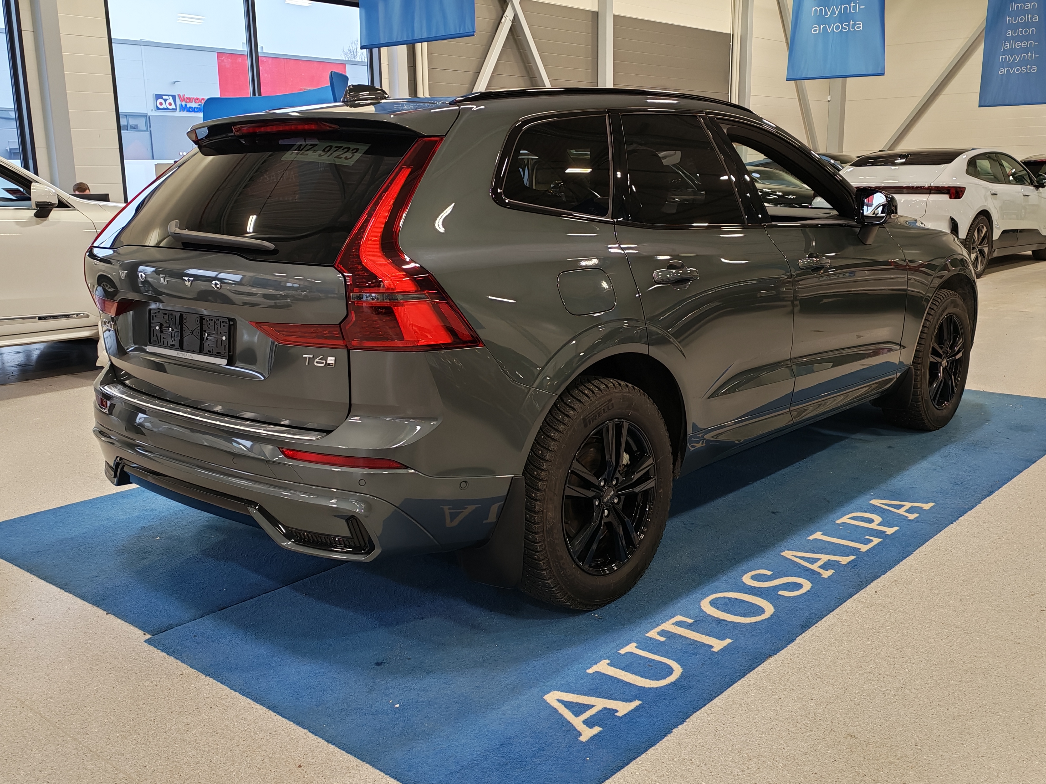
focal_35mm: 35
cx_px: 511
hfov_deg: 52.6
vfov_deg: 40.7
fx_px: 1058
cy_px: 401
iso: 143
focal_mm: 6.12
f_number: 1.9
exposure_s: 1/100
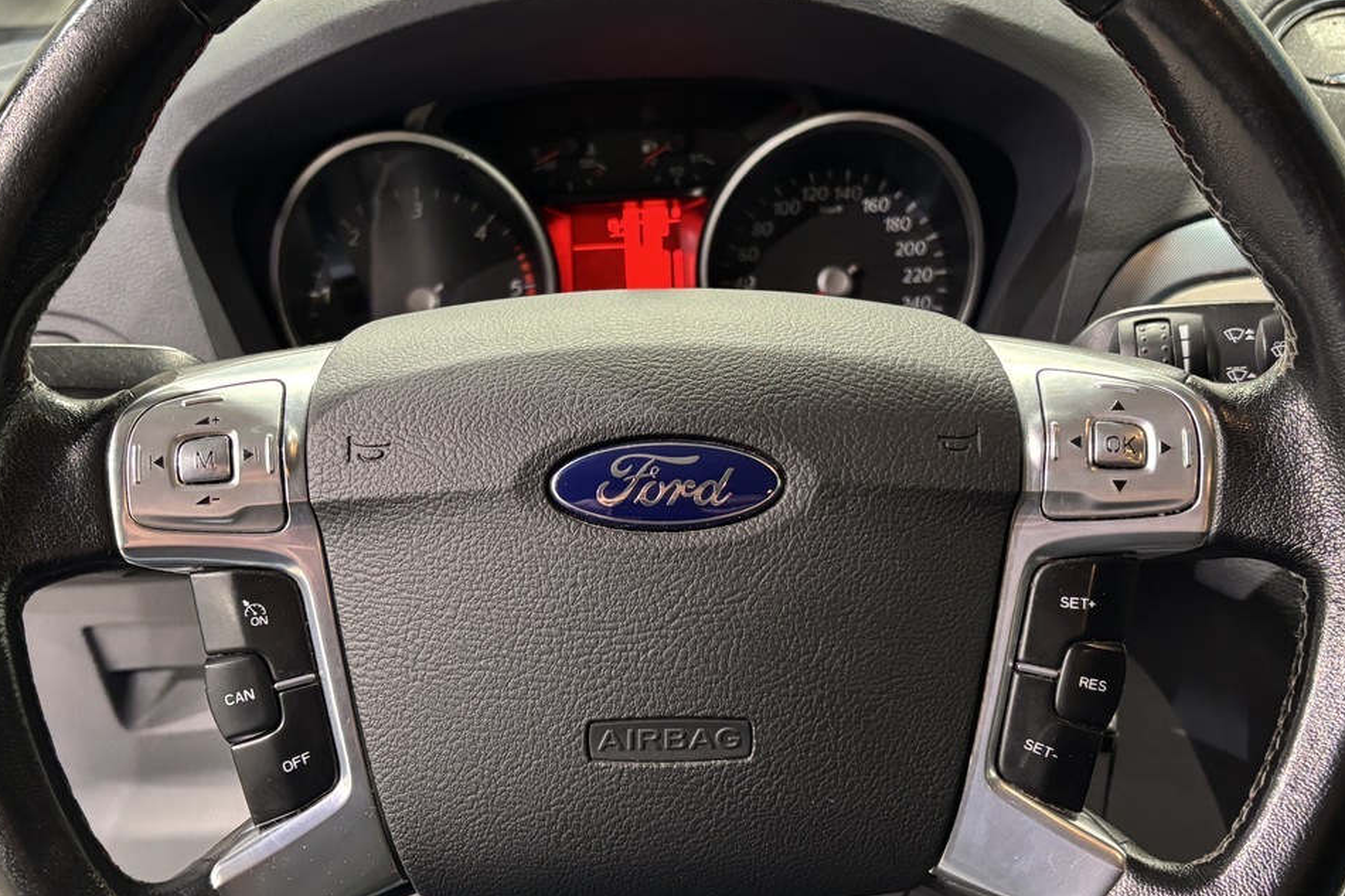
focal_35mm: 41
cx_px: 639
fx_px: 1531
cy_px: 486
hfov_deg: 47.4
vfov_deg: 32.6
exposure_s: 1/59
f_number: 1.6
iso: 400
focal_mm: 5.96
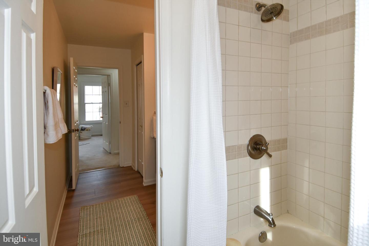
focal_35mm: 18
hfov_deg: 90.0
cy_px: 123
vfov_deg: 67.4
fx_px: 184
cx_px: 184
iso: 200
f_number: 5
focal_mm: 12
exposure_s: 1/100
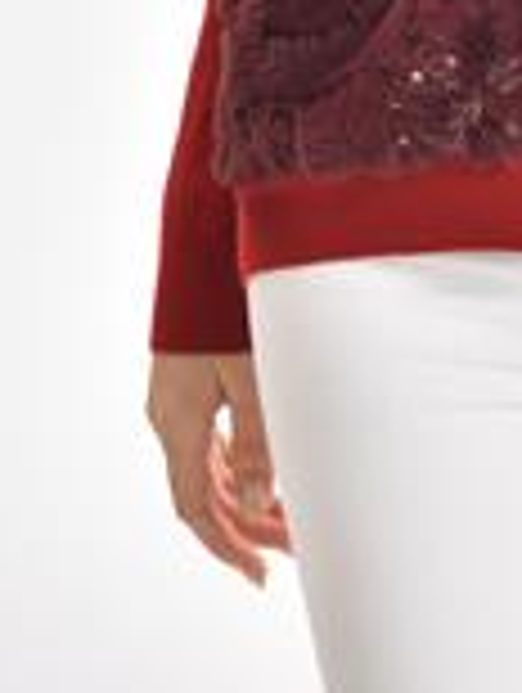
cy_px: -520
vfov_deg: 3.5
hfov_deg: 2.6
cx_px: 770
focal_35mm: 567
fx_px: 11369
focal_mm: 160
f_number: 6.3
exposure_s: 1/160
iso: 100
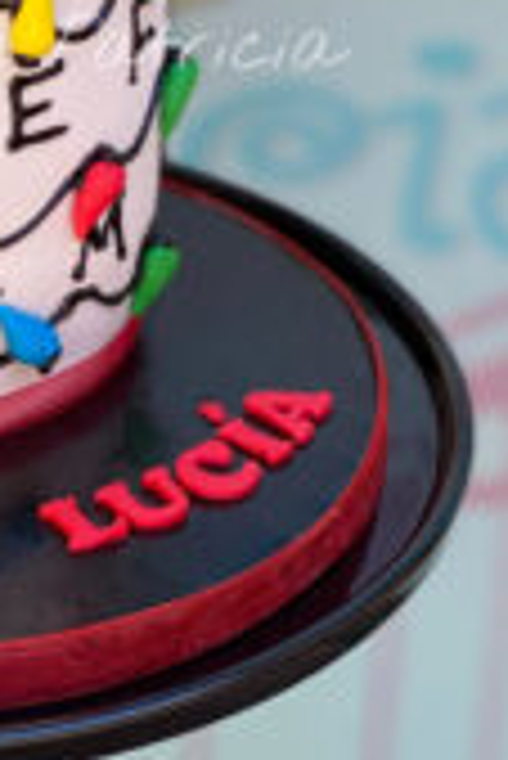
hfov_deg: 9.8
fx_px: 2915
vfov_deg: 14.7
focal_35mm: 138
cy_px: 88
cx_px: -110
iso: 20
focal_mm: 6
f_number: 2
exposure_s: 1/324
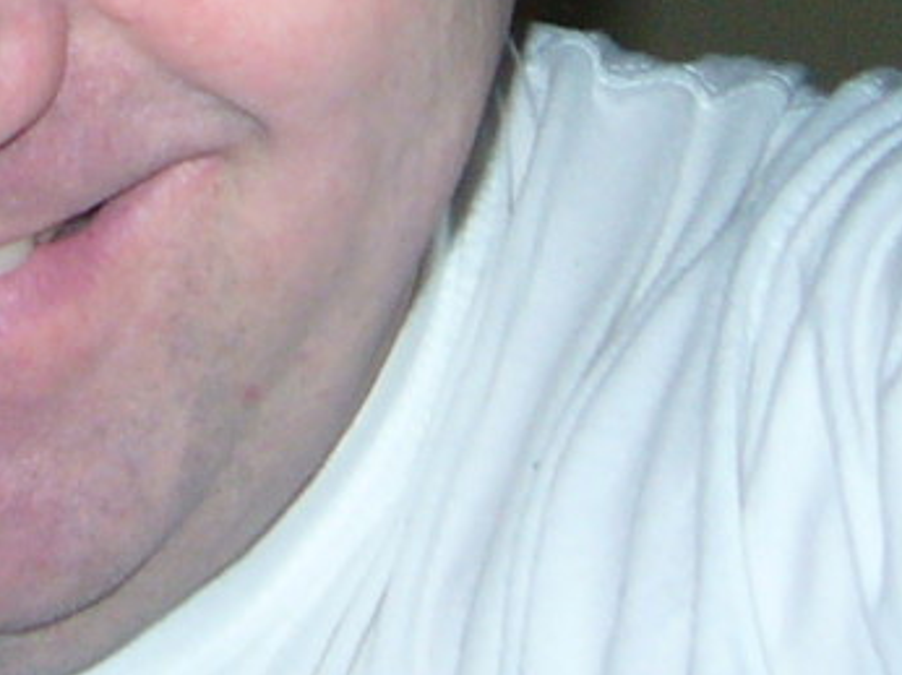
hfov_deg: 12.2
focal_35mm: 162
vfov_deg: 8.8
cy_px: -446
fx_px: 4218
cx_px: 287
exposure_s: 1/60
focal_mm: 5.8
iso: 100
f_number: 2.8
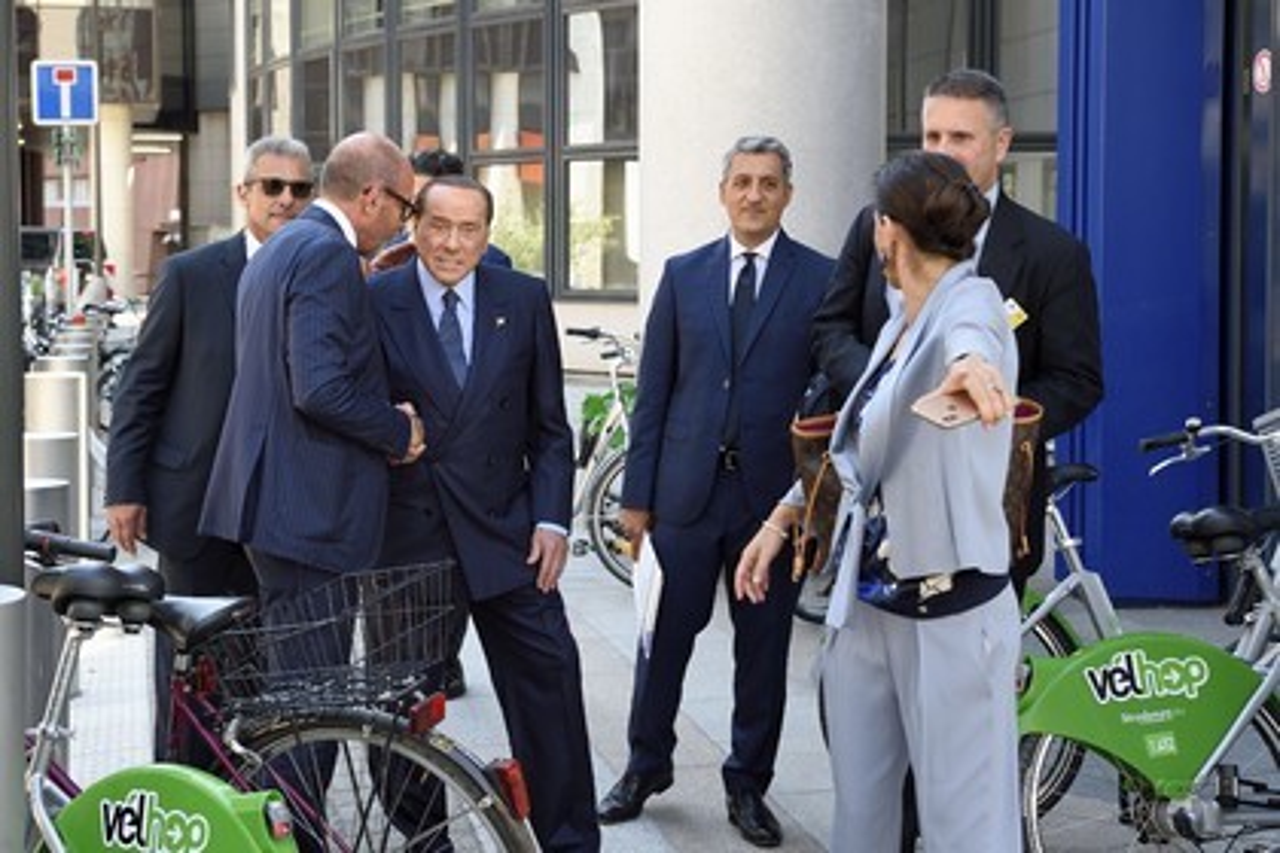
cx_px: 640
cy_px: 426
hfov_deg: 39.6
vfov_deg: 27.0
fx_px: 1778
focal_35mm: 50
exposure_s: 1/200
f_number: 5
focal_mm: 50
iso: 400
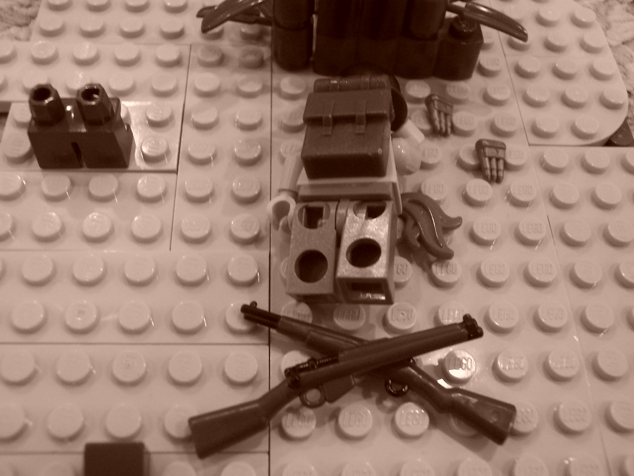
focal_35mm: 36
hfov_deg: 51.4
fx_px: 659
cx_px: 317
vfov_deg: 39.7
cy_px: 238
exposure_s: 1/15
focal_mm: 5.6
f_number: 2.8
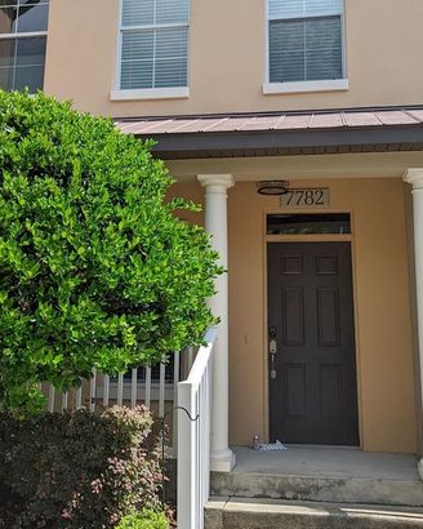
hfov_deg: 39.2
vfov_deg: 47.2
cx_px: 210
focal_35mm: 38
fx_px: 595
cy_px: 178
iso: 39
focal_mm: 6.81
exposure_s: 1/2217
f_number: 1.85
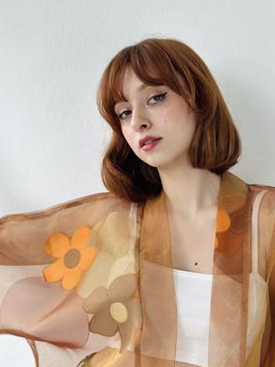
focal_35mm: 69
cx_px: 178
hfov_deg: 21.2
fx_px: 731
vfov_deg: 28.0
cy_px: 252
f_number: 1.78
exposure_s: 1/226
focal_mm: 6.86
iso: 80
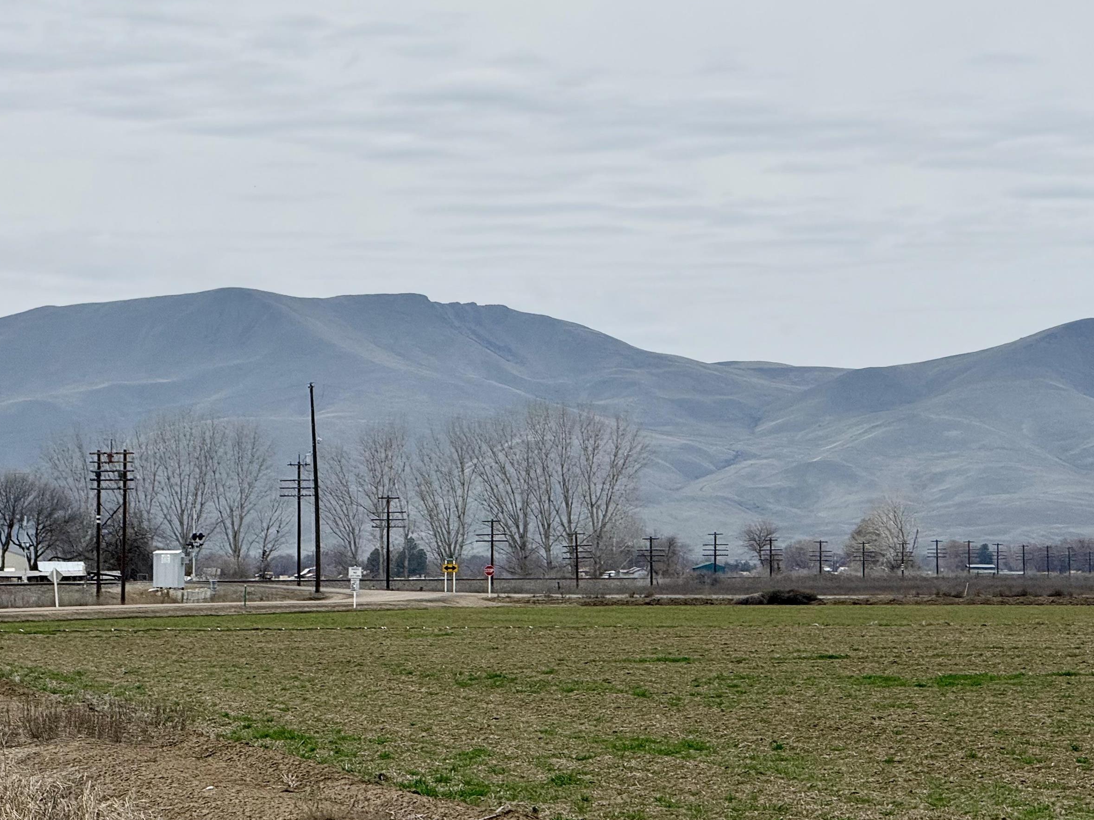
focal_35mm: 156
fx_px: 4930
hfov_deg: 12.7
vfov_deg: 9.5
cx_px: 623
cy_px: 329
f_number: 2.8
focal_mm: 15.66
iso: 50
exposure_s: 1/1650
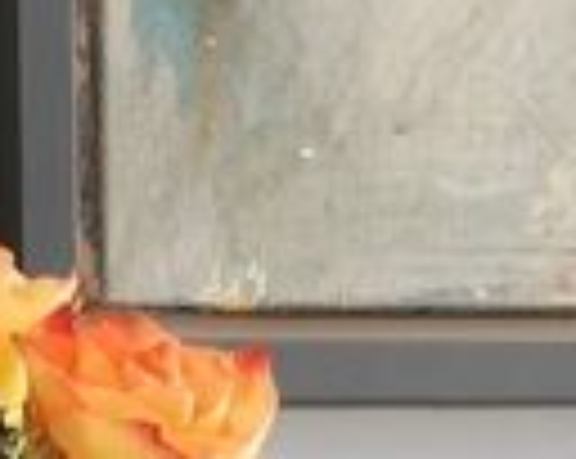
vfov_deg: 9.1
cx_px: -36
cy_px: 963
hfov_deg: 12.1
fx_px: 2689
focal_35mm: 158
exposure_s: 1/50
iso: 160
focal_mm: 5.58
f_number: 1.8
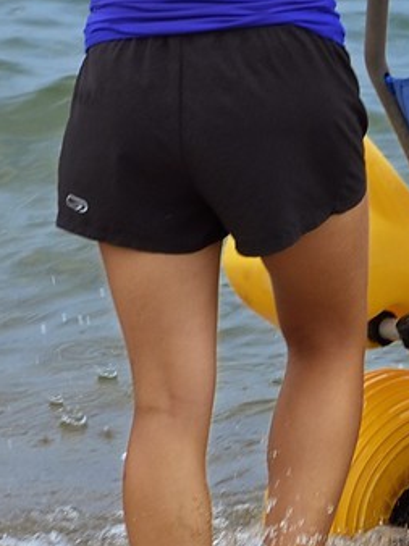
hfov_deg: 5.3
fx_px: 4164
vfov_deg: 7.5
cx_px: 1148
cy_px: 178
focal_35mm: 264
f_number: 7.1
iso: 200
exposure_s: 1/250
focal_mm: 58
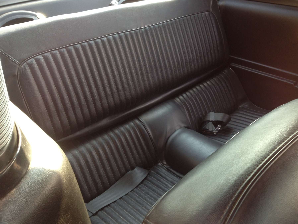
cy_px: 107
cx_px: 166
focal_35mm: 39
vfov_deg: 36.8
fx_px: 336
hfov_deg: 47.8
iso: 50
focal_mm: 4.28
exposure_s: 1/60
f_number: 2.4
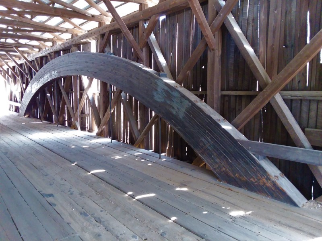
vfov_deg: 51.4
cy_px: 120
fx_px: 251
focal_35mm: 27
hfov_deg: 65.3
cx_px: 161
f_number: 1.9
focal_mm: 2.91
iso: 200
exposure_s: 1/17
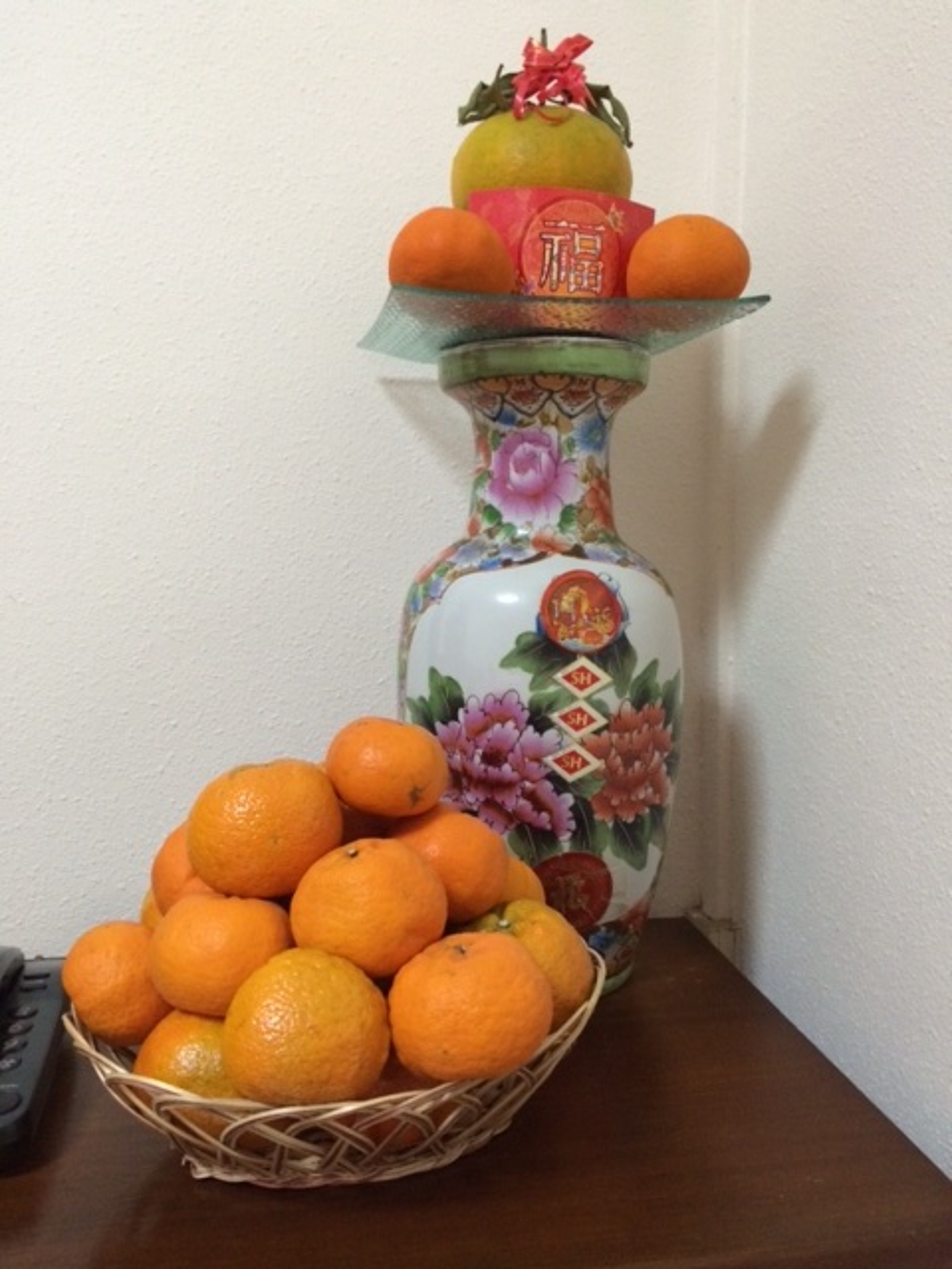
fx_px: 1100
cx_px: 476
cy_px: 634
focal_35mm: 30
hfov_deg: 46.8
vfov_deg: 60.0
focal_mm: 4.12
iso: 320
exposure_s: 1/33
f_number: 2.2
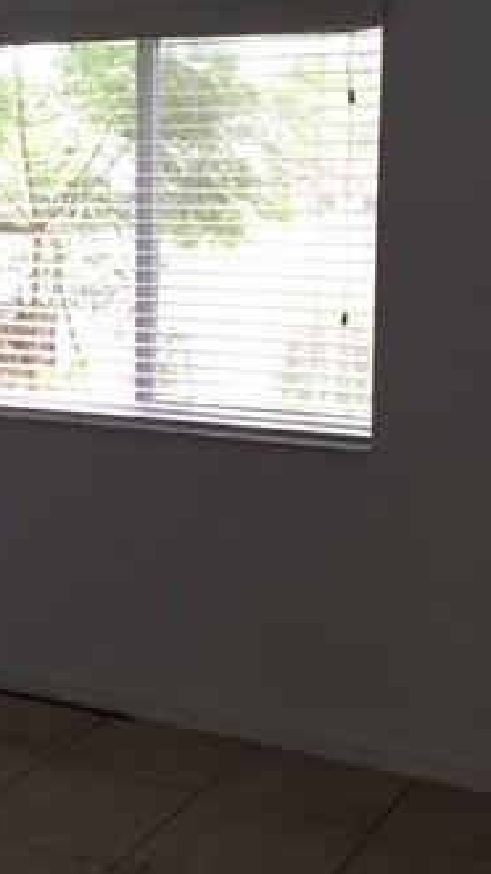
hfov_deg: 19.6
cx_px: 114
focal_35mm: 61
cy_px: 370
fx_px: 1413
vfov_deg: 34.3
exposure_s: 1/30
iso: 64
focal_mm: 4.15
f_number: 2.2
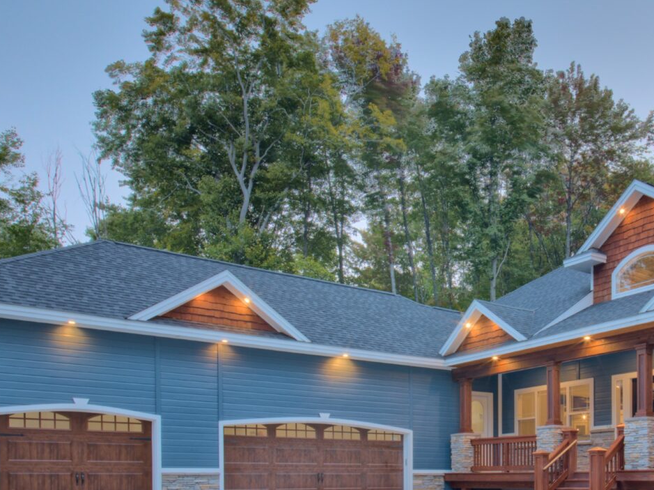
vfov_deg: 39.4
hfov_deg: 49.3
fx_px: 680
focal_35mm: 36
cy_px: 300
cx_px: 491
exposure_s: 1/25
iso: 200
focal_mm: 11
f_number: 11
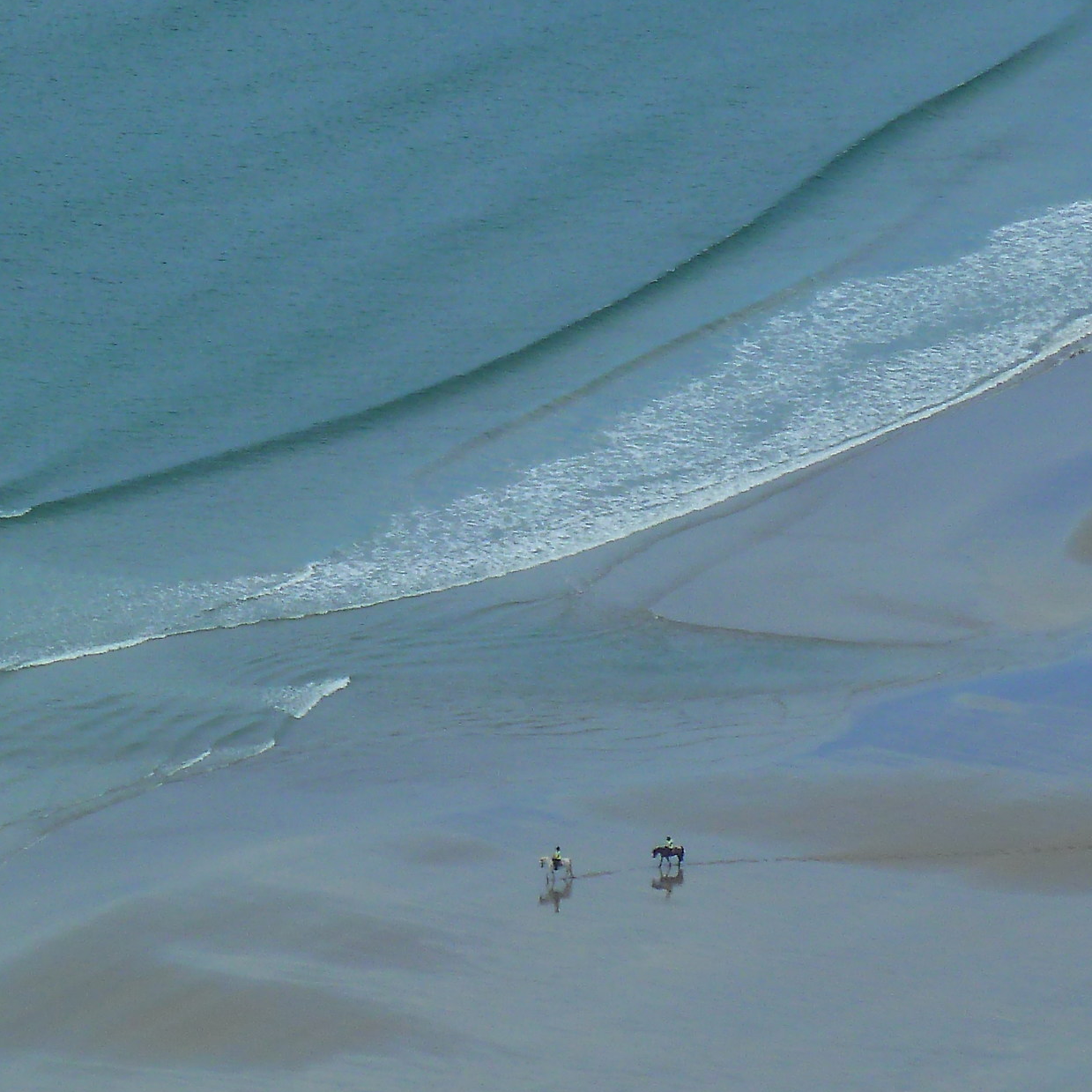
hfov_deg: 2.6
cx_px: 464
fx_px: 24377
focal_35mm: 683
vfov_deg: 2.6
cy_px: 478
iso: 80
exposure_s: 1/250
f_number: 4.9
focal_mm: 49.2
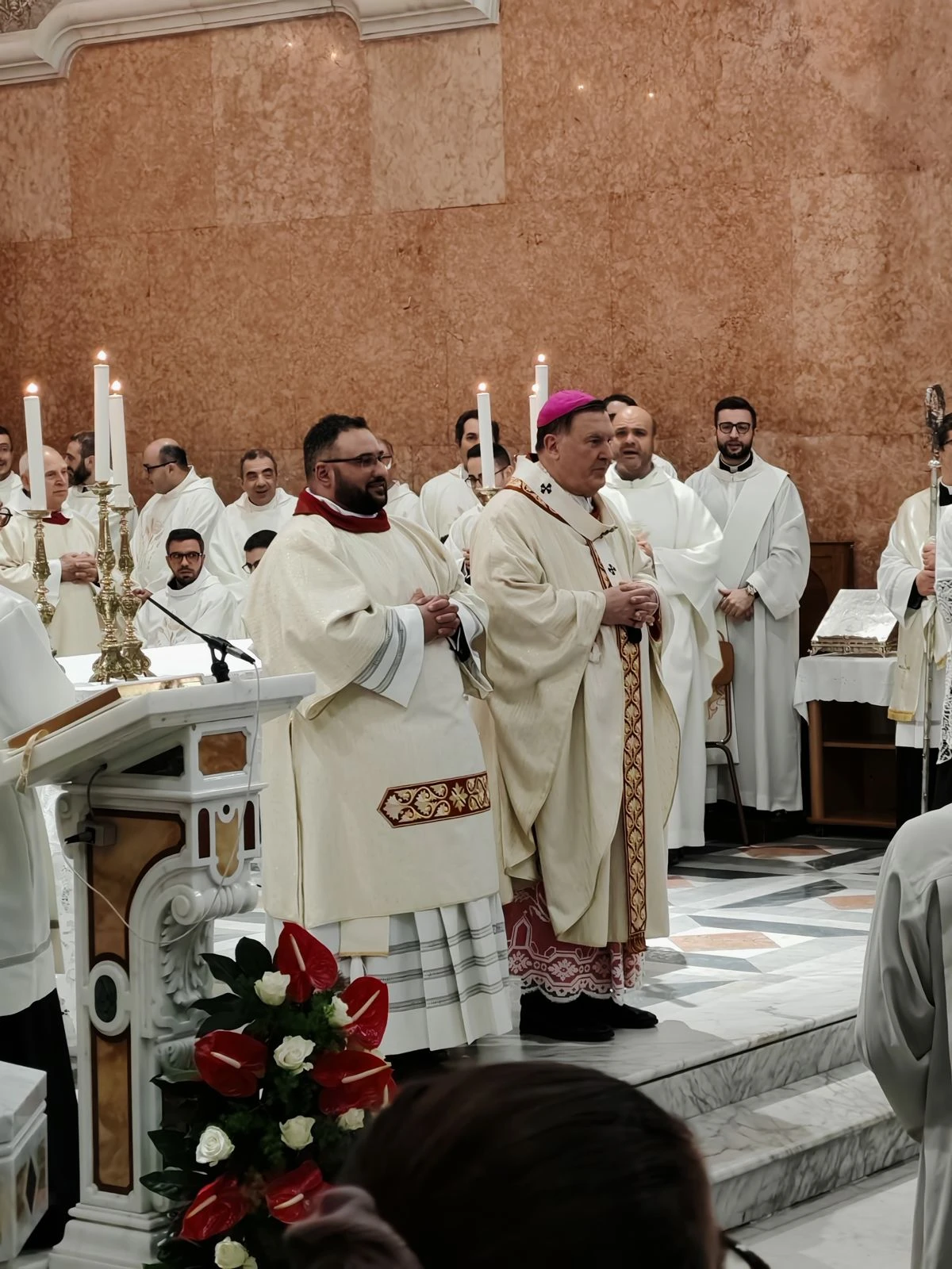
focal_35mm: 87
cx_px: 476
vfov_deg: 22.5
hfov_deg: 17.0
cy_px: 634
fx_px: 3190
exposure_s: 1/33
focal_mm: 8.67
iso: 800
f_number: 2.4
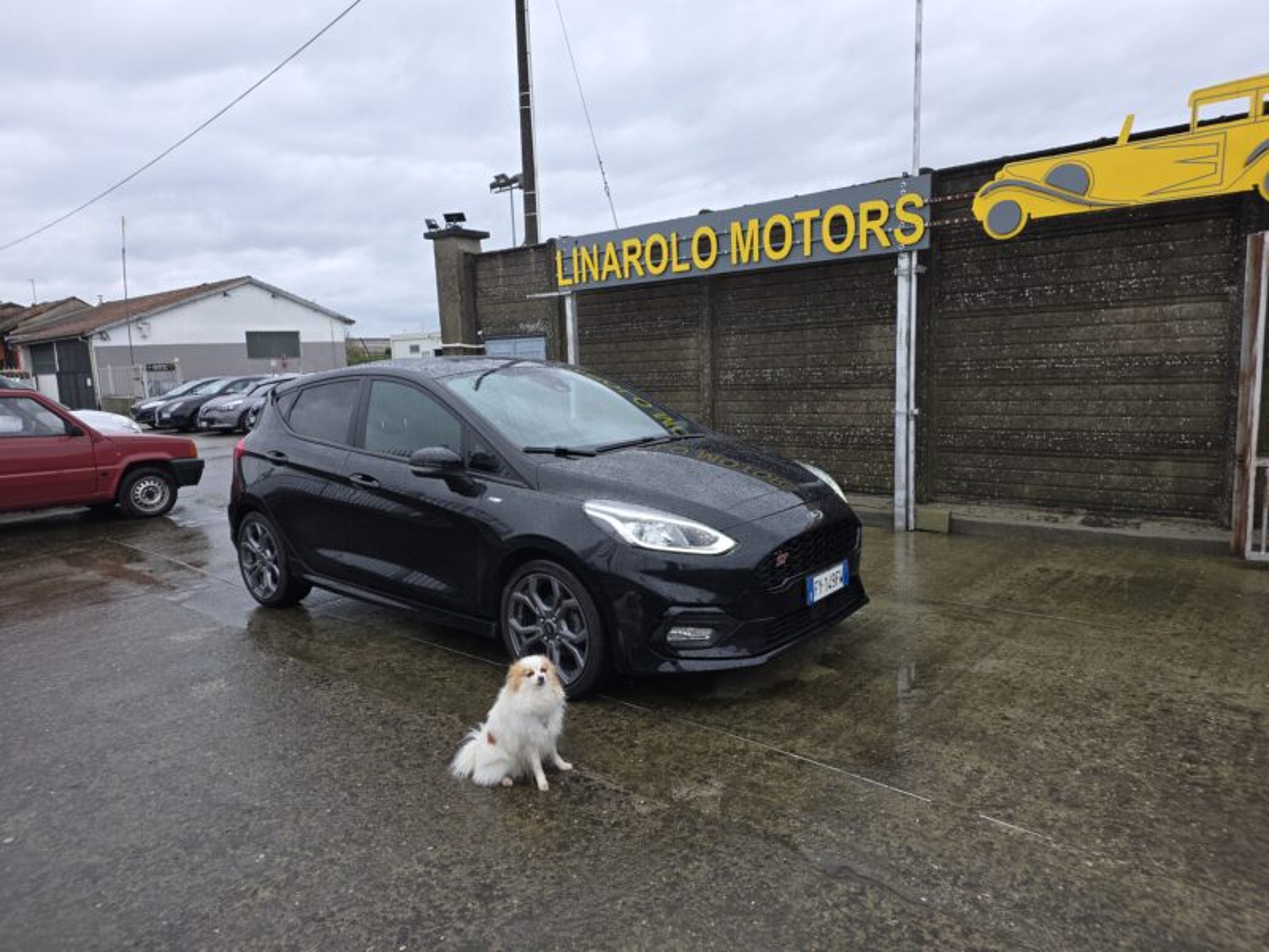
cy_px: 476
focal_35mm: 23
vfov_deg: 58.9
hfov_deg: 73.9
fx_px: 843
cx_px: 634
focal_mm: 6.25
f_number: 1.7
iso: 12
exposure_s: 1/154
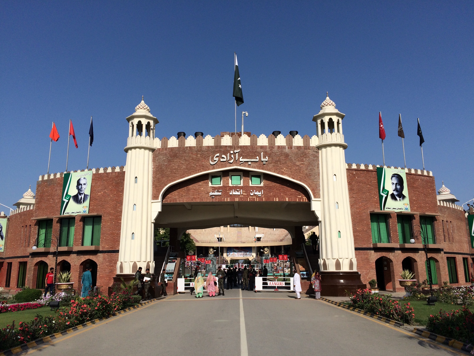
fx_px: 397
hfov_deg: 61.7
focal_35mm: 29
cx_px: 237
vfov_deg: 48.2
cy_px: 178
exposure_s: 1/4566
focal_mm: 4.15
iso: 32
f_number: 2.2
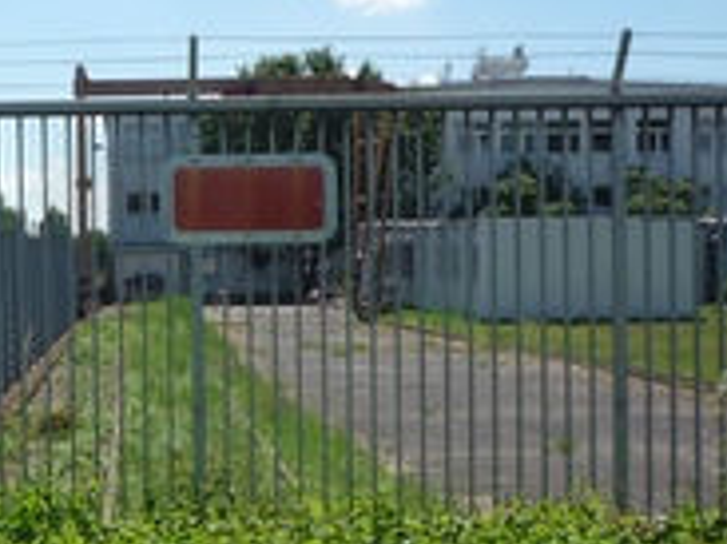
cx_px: 91
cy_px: 318
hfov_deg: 22.8
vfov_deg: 17.5
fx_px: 1763
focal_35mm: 84
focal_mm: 5.2
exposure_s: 1/400
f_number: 5.6
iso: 100
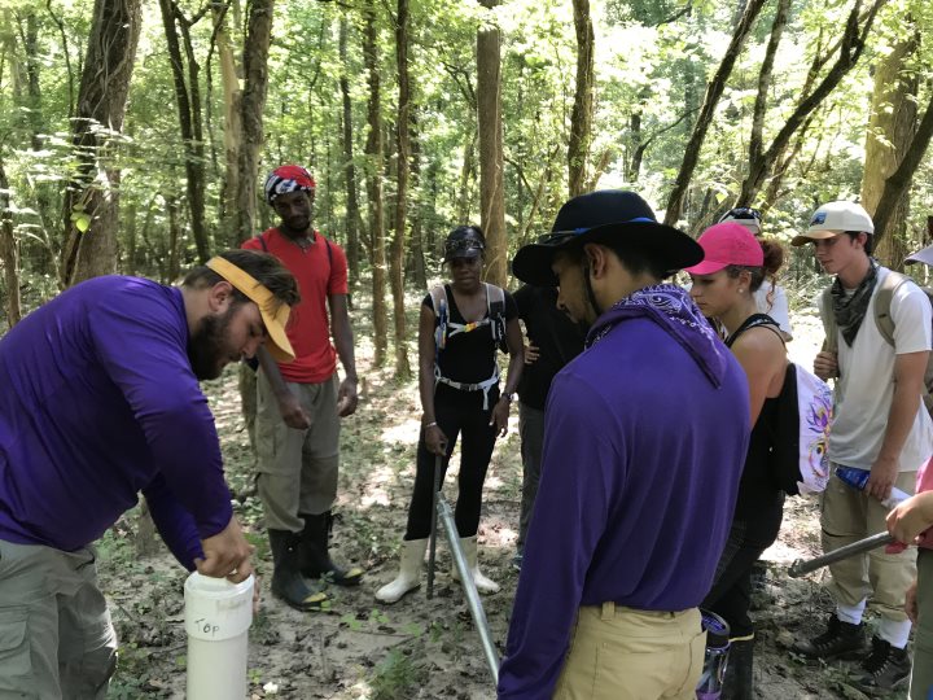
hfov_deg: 63.4
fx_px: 755
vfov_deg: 49.7
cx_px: 466
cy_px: 350
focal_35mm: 28
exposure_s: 1/40
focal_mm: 3.99
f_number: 1.8
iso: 25
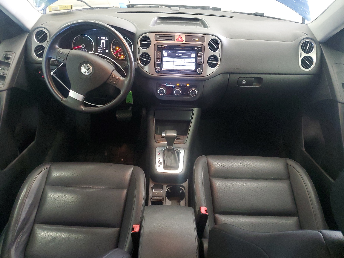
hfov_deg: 67.3
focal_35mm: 26
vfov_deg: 53.1
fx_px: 258
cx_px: 172
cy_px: 129
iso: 292
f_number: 1.5
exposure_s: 1/17
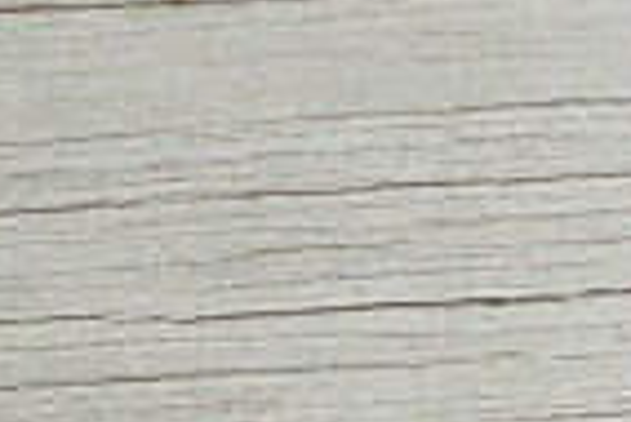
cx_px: -302
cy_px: 1310
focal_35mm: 210
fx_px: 3685
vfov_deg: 6.0
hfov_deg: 9.5
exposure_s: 1/125
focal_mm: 5.1
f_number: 3.2
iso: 400
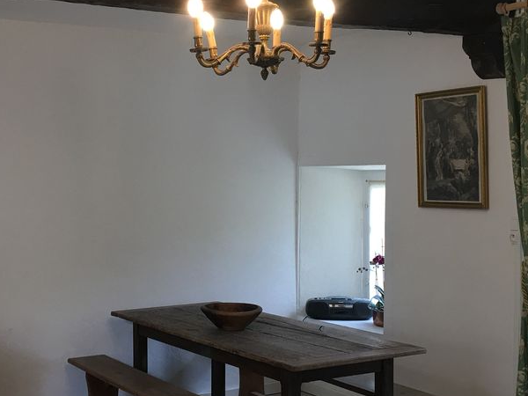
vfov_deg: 25.2
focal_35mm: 58
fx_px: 885
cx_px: 196
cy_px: 195
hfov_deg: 33.1
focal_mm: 4.15
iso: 32
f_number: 2.2
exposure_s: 1/33
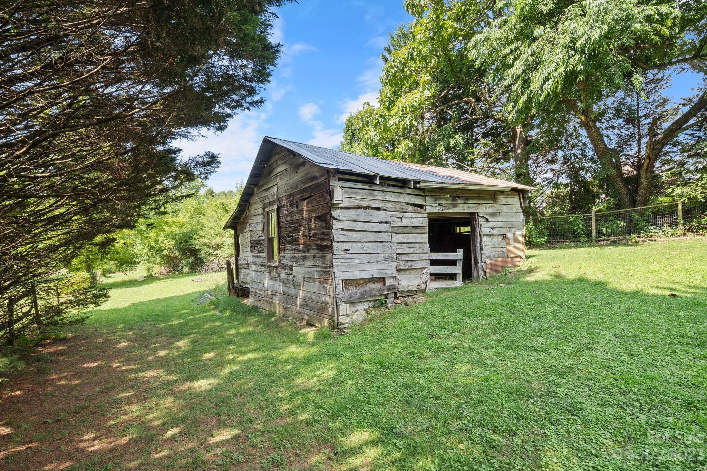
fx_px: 334
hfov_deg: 93.3
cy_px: 236
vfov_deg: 70.4
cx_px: 354
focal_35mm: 17
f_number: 16
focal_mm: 17
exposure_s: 1/15
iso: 200
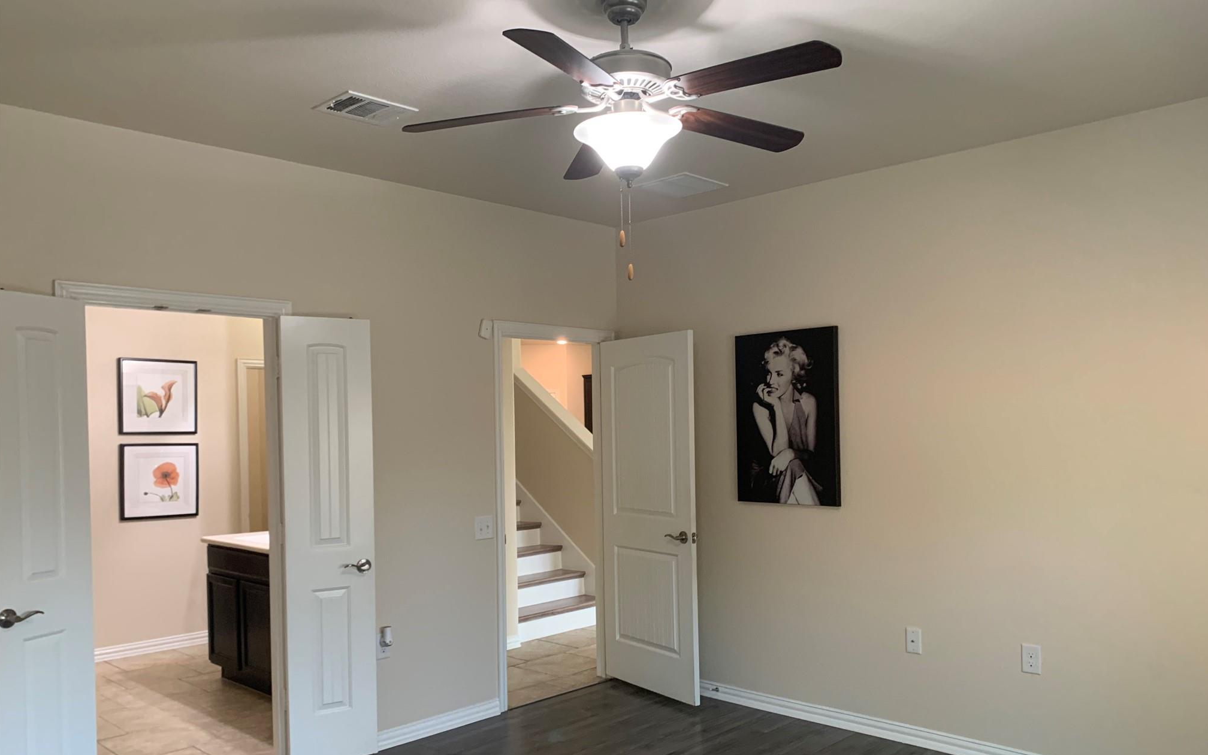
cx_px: 611
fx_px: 922
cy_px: 431
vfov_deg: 44.4
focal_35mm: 28
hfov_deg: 66.5
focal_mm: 4.25
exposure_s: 1/60
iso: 125
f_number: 1.8
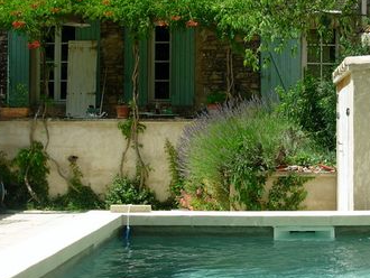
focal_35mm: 69
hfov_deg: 27.8
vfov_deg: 21.3
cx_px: 275
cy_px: 131
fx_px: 738
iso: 50
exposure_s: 1/861
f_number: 2.9
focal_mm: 6.3
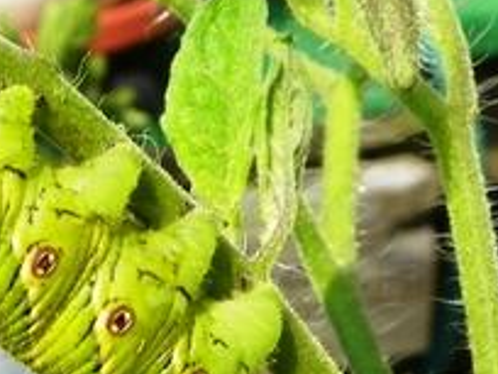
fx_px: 734
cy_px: 318
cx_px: 20
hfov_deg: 34.6
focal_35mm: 51
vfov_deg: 27.8
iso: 64
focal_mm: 4.6
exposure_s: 1/125
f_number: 6.3
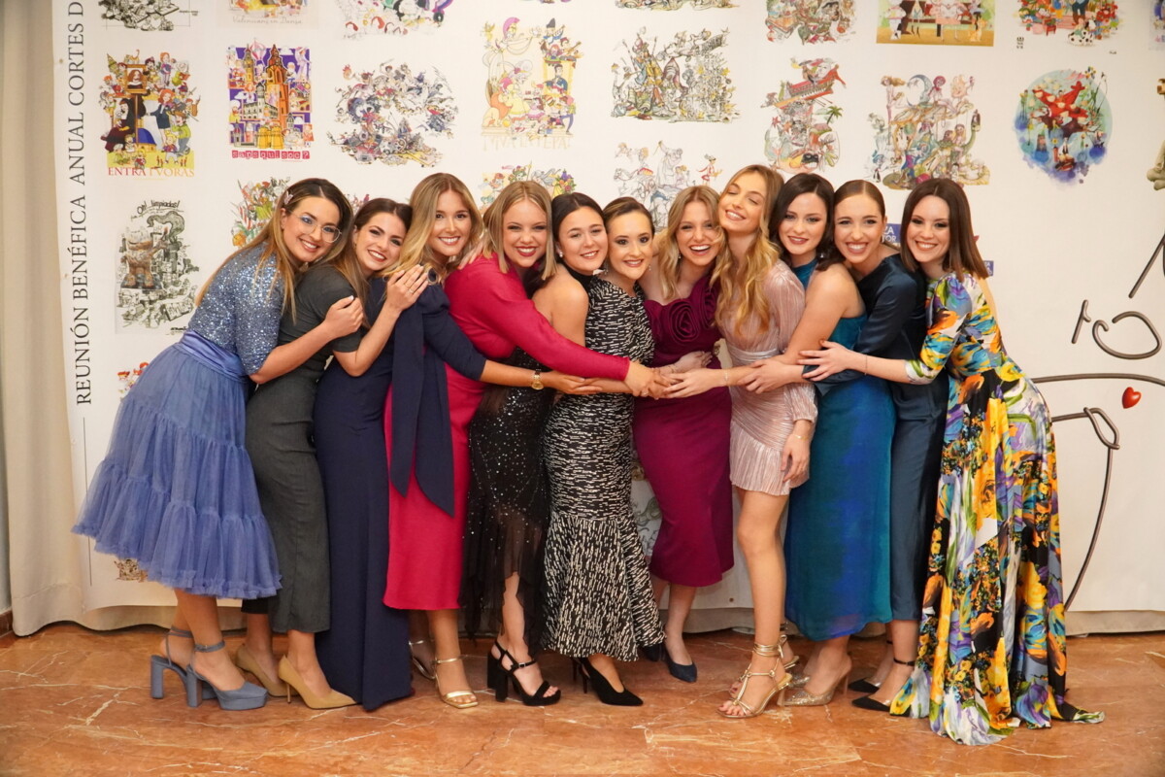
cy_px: 388
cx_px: 582
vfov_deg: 36.9
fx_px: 1165
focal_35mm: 36
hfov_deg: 53.1
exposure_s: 1/60
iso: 5000
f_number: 4
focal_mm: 24
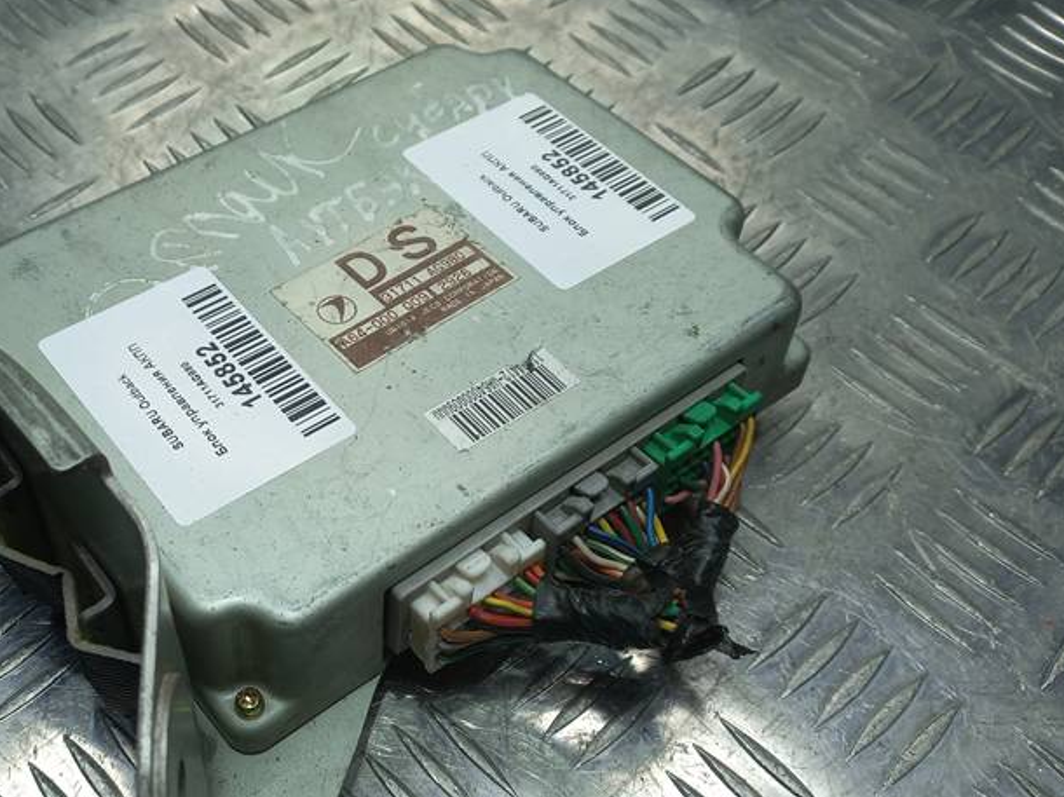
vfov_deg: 34.3
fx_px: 1290
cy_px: 462
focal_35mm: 42
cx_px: 358
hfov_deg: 44.2
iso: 25
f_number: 1.8
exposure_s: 1/100
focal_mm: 4.6
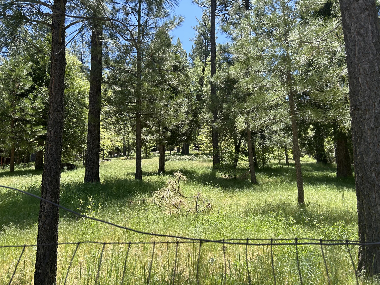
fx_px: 285
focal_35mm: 26
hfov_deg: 67.3
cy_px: 142
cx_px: 190
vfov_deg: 53.1
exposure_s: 1/949
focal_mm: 5.7
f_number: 1.5
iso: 50
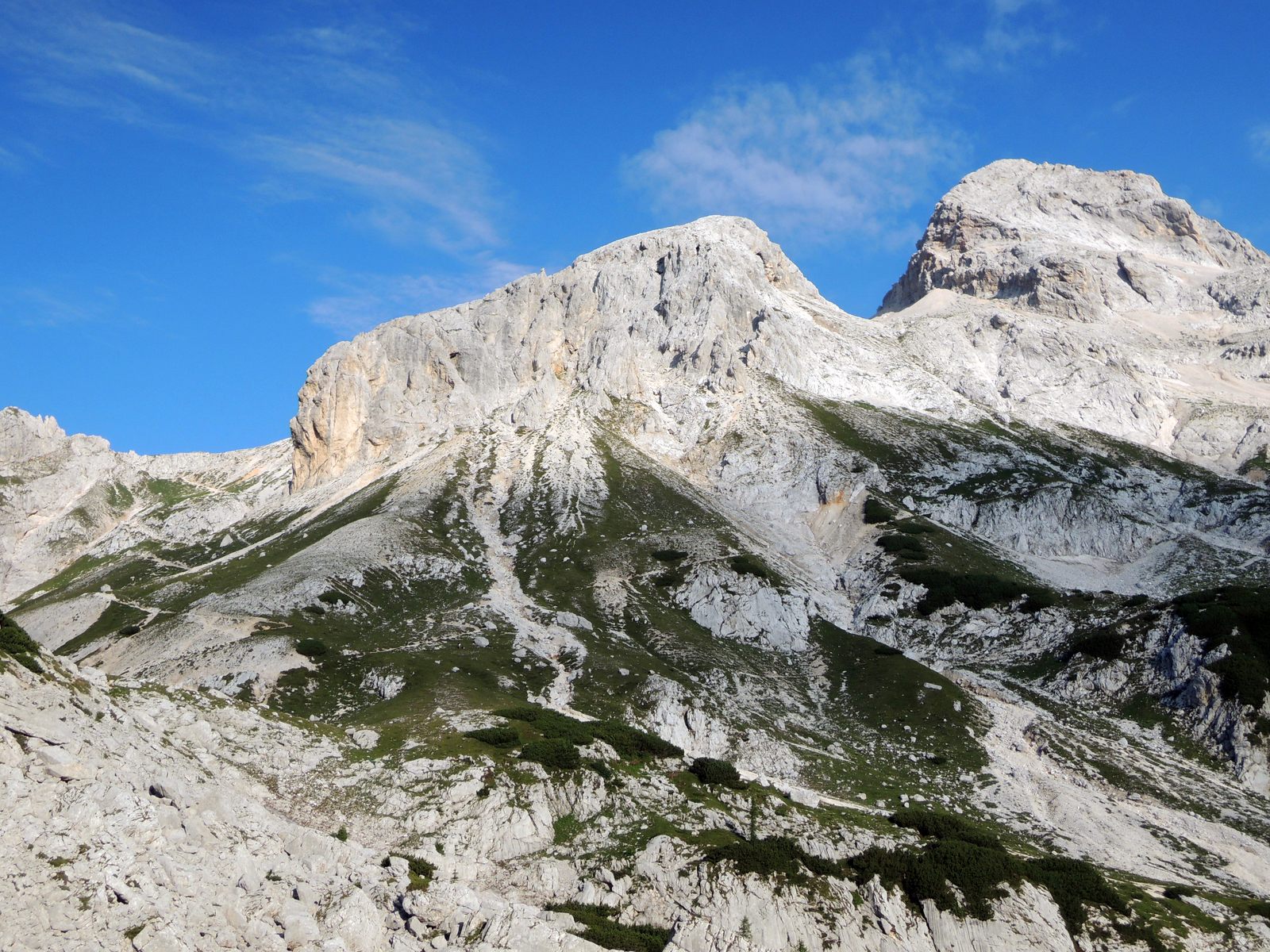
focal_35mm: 40
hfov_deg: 46.8
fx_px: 1468
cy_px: 476
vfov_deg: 36.0
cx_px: 635
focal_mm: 7.2
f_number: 4.1
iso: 100
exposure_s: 1/800
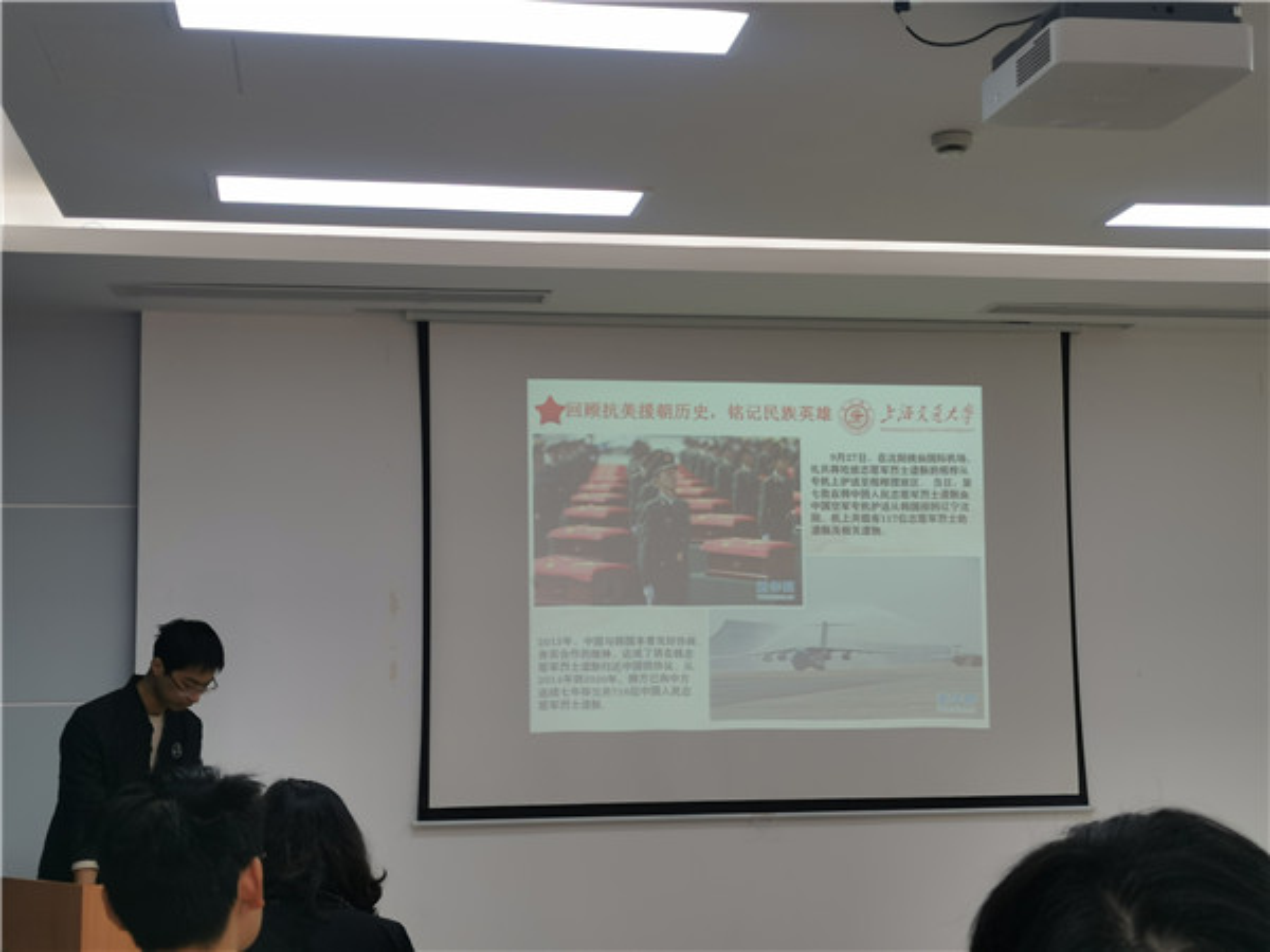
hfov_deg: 35.5
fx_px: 1981
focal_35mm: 54
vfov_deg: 27.0
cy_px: 476
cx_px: 635
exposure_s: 1/100
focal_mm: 5.58
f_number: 1.8
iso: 50
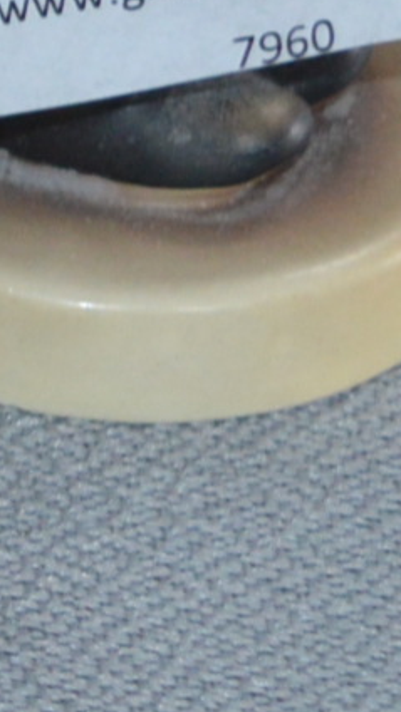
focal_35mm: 389
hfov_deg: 3.0
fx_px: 7349
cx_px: -1371
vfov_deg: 5.5
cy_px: -560
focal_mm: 35
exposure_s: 1/60
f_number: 4.5
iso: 640
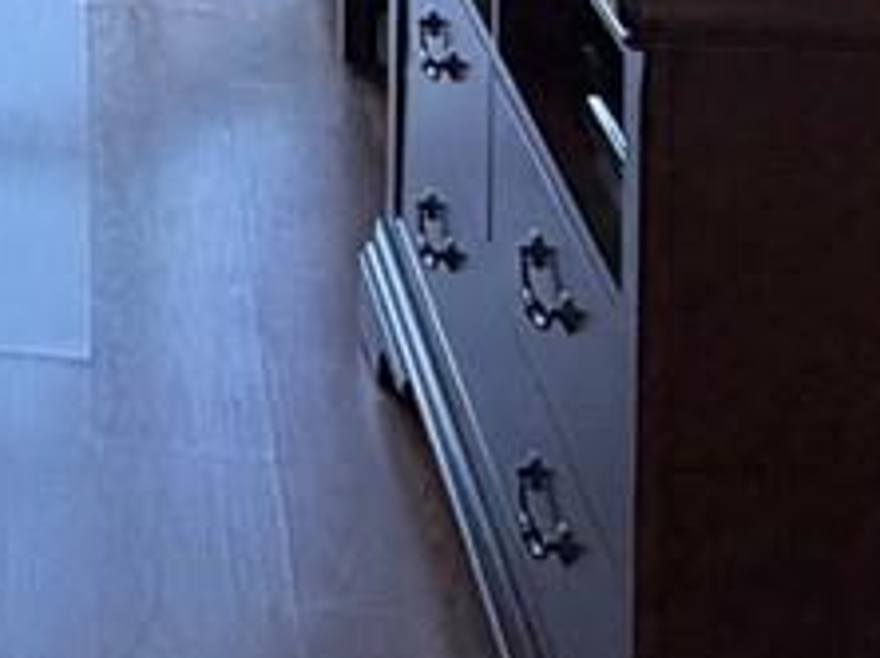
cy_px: -836
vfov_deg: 12.2
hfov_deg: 17.6
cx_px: -404
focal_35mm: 101
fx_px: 2565
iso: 250
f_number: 2.2
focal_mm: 2.22
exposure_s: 1/120
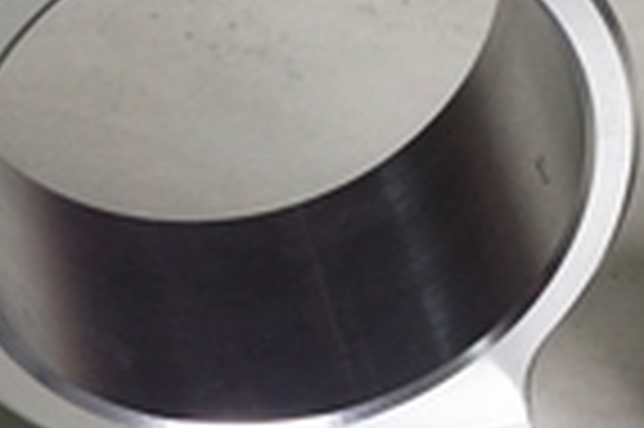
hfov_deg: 18.7
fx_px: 1858
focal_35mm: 104
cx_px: 761
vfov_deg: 13.1
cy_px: 252
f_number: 20
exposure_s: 1/30
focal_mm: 33
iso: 1000
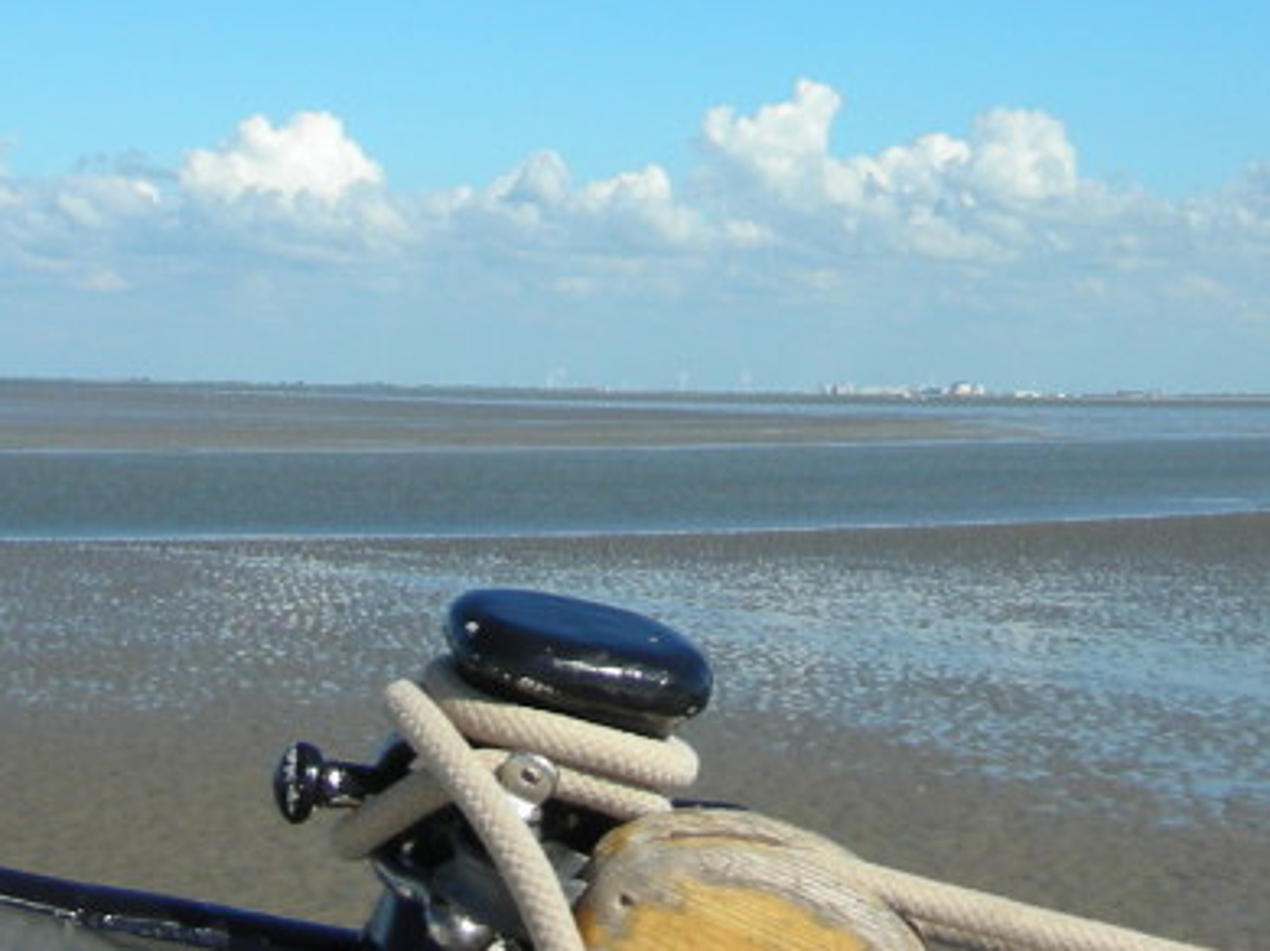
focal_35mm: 92
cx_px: 752
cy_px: -244
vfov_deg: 15.4
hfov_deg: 21.3
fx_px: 3373
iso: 50
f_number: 8.5
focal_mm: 5.8
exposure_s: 1/115
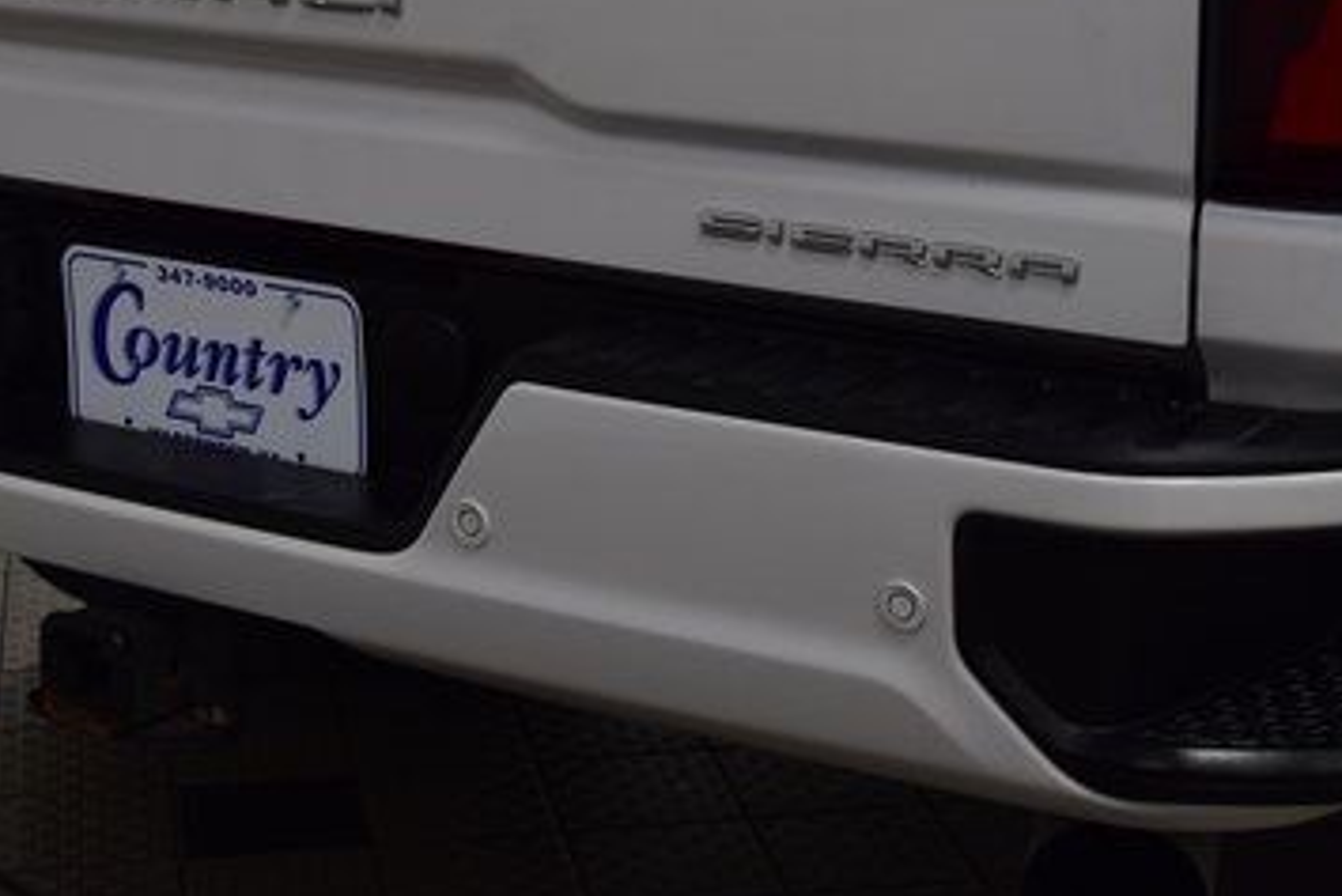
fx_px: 3129
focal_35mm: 84
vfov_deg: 16.2
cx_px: 601
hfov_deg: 24.2
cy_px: 149
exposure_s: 1/25
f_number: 7.1
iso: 400
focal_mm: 31
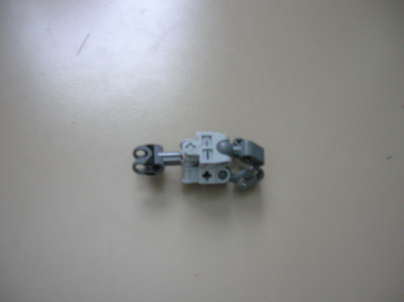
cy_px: 151
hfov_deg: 54.0
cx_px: 202
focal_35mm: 34
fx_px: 396
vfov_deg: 41.7
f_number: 2.9
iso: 200
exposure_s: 1.06
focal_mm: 5.7
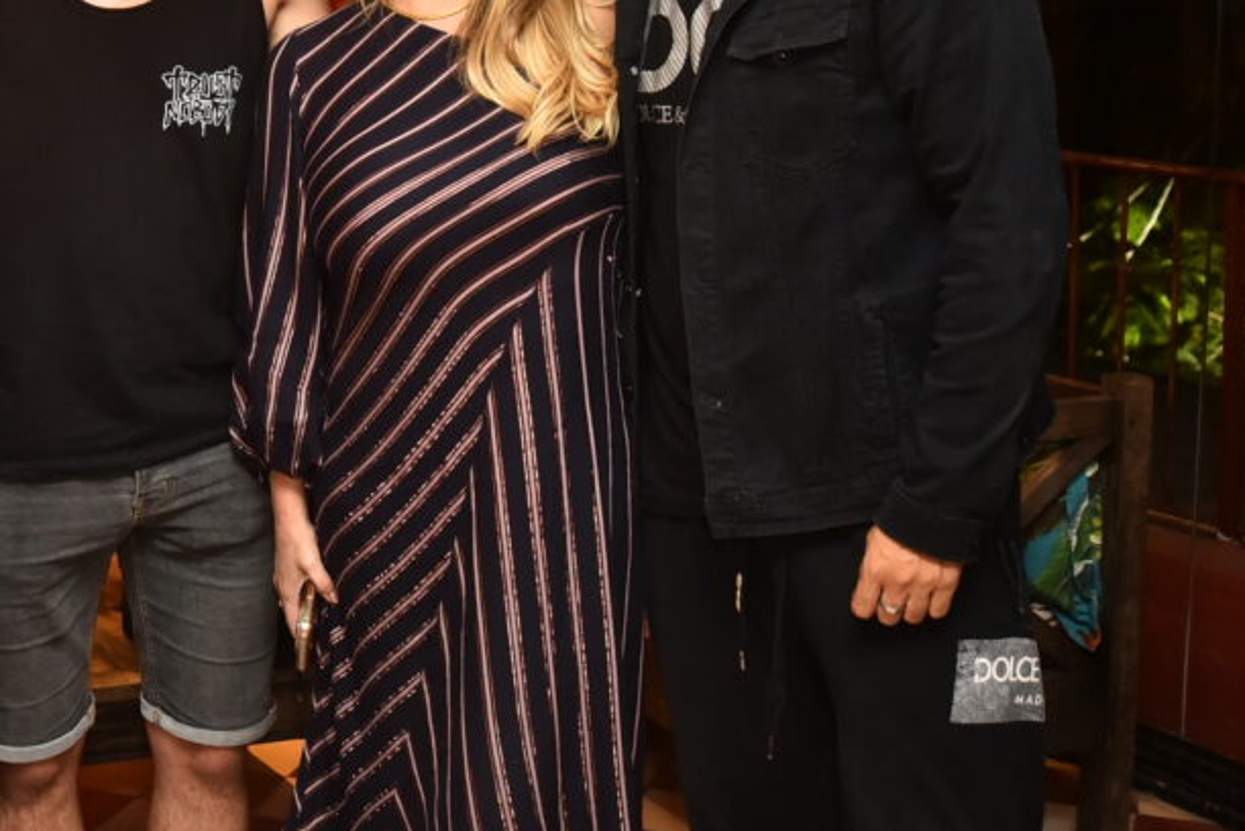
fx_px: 2318
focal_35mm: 67
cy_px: 173
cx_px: 228
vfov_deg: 20.1
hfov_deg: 29.3
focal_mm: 40
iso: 1600
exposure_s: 1/60
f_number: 4.5
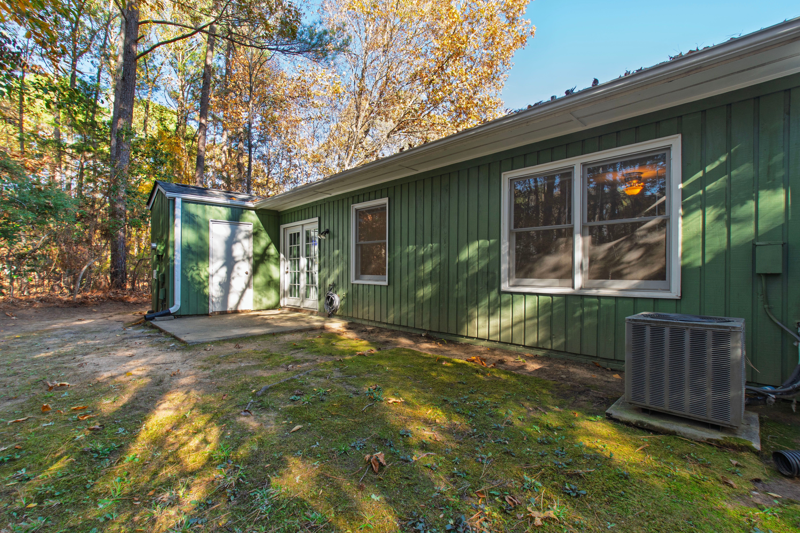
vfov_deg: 77.3
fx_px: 333
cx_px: 400
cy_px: 266
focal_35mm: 15
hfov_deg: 100.4
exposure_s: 1/20
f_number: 8
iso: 100
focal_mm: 10
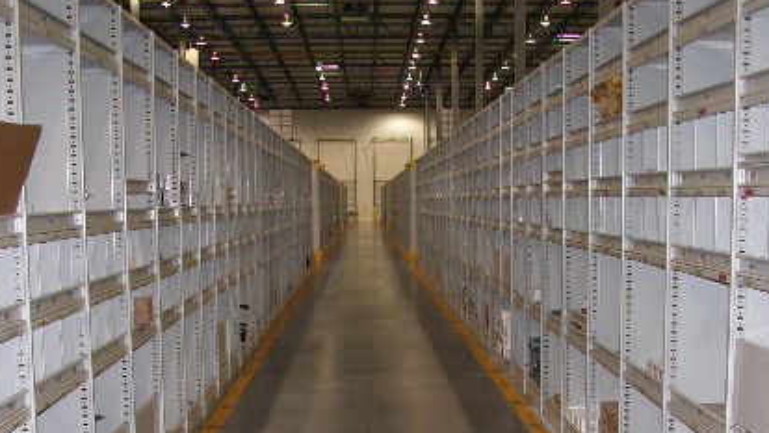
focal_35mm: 59
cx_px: 373
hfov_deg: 35.4
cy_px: 409
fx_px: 1203
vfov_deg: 19.9
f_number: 2.8
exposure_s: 1/60
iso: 200
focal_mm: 8.9
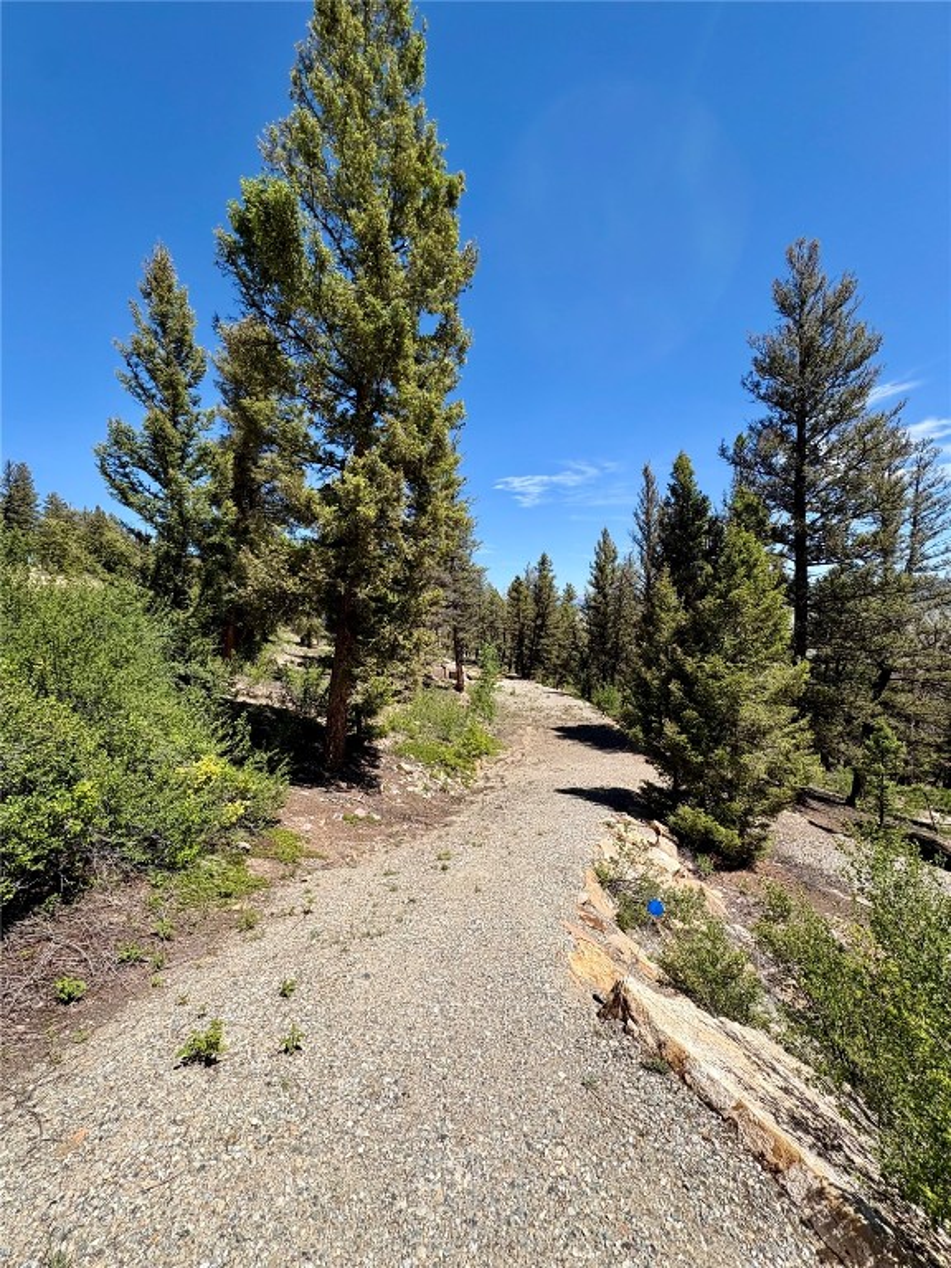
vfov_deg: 102.1
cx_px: 476
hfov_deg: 85.7
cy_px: 634
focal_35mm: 14
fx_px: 513
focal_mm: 2.22
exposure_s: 1/1600
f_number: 2.2
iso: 40
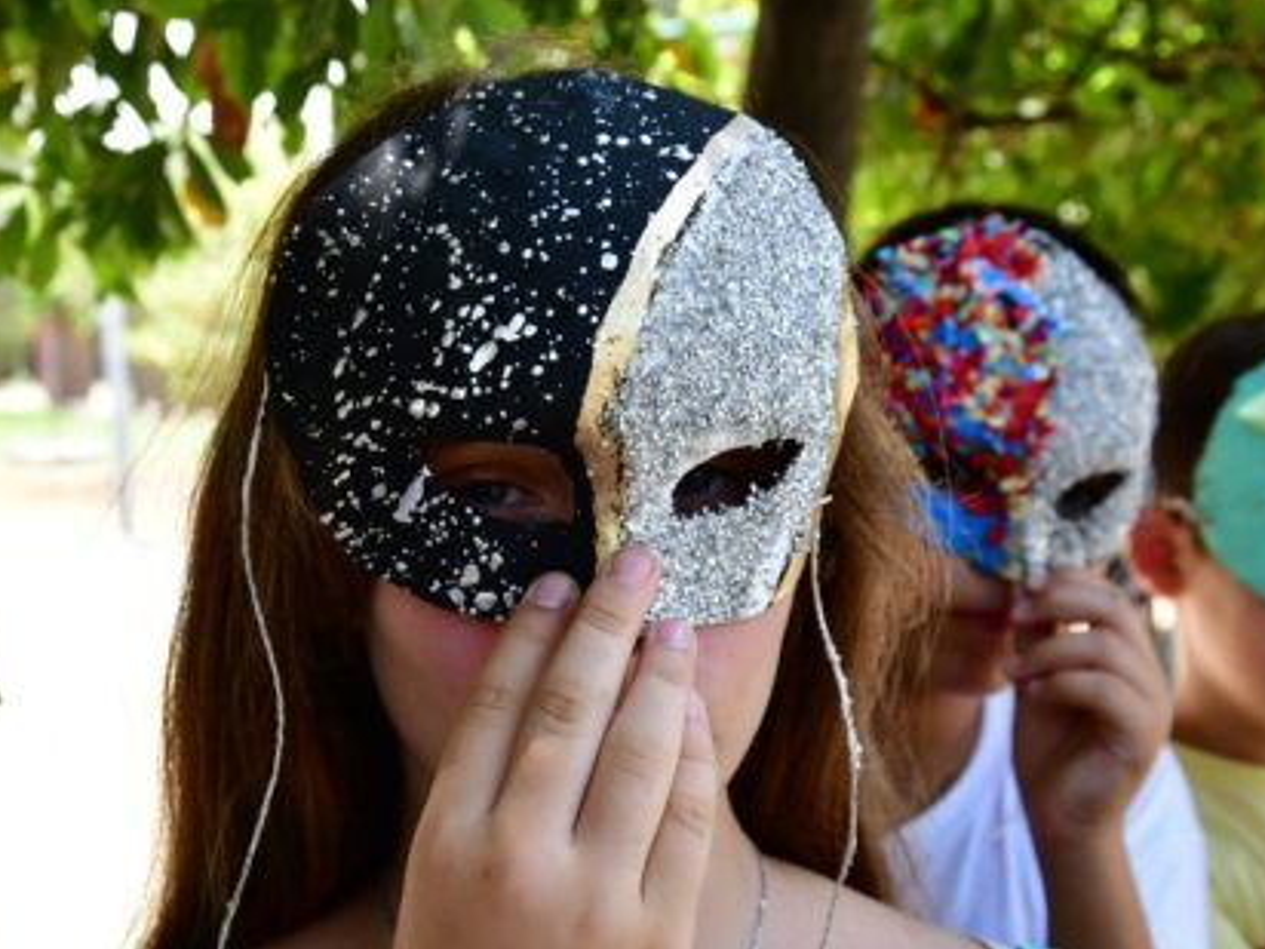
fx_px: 2595
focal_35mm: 71
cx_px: 628
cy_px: 568
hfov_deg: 27.4
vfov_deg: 20.7
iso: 1000
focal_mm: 35
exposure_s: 1/640
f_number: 6.3
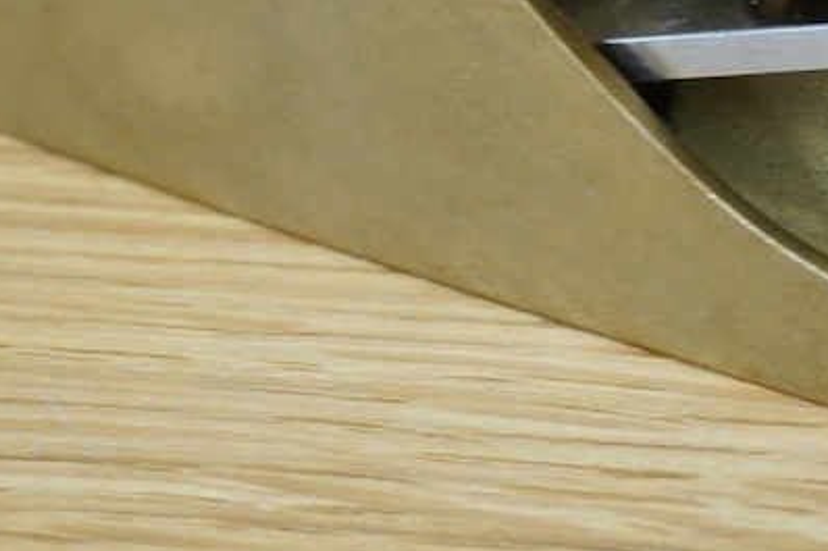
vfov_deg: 4.5
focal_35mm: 302
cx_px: 740
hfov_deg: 6.8
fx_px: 6943
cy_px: -280
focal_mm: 70
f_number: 8
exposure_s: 1/80
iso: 2500
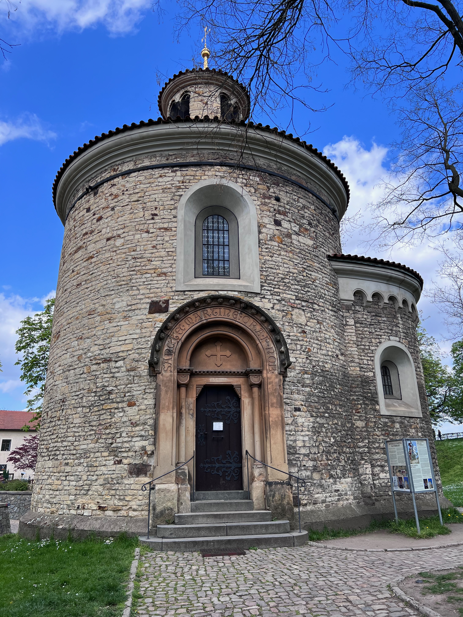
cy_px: 308
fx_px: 464
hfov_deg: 53.1
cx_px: 232
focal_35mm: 26
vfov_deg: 67.3
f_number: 1.5
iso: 50
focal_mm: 5.7
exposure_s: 1/1597
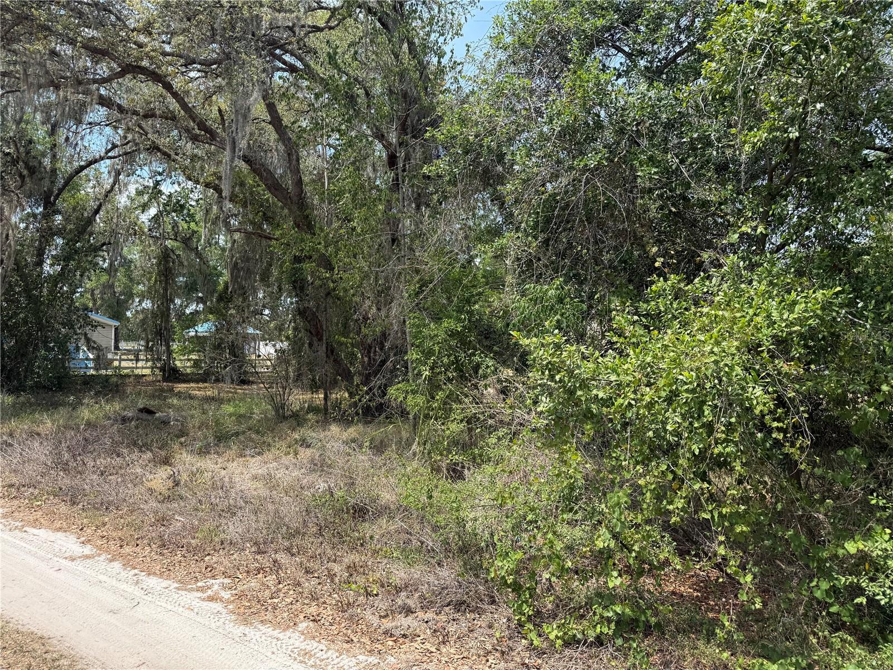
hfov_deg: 71.6
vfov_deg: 56.8
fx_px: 619
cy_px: 335
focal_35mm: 24
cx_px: 446
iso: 80
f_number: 1.78
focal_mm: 6.76
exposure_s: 1/1770
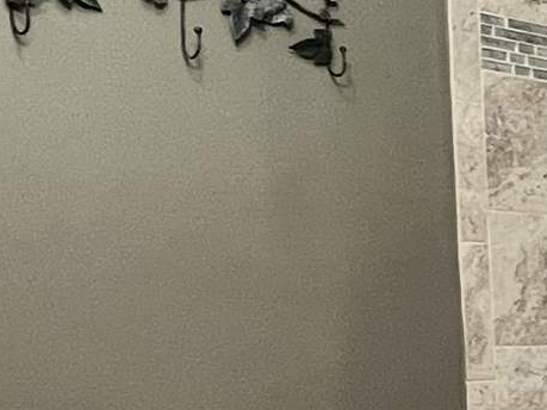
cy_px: 430
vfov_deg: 16.5
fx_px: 1374
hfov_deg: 16.8
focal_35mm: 87
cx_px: 1098
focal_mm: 1.57
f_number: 1.8
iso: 400
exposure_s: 1/60
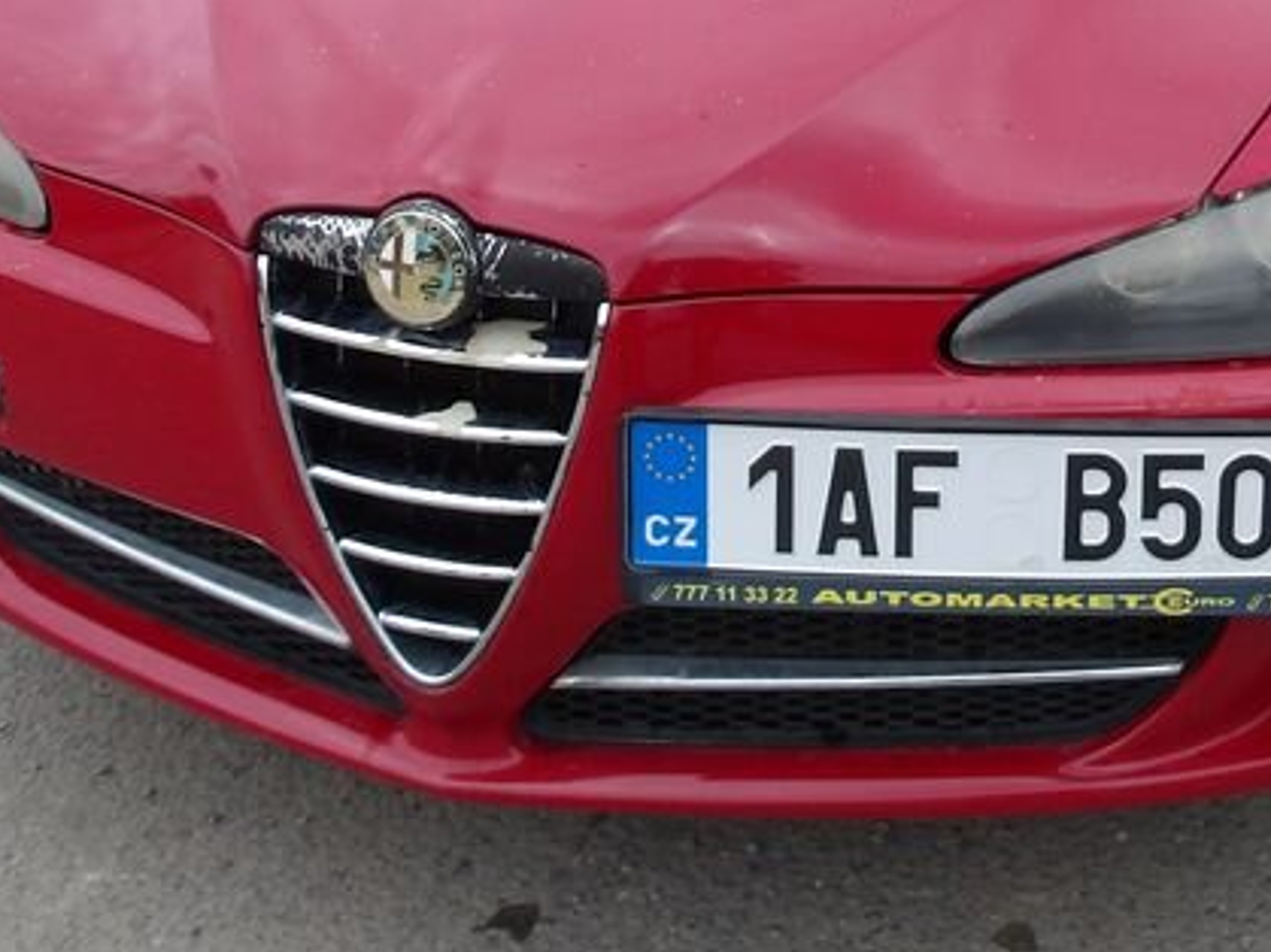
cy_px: -103
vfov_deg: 21.1
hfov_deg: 28.1
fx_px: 2423
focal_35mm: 66
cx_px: 1180
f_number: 3
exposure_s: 1/442
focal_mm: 4.9
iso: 100
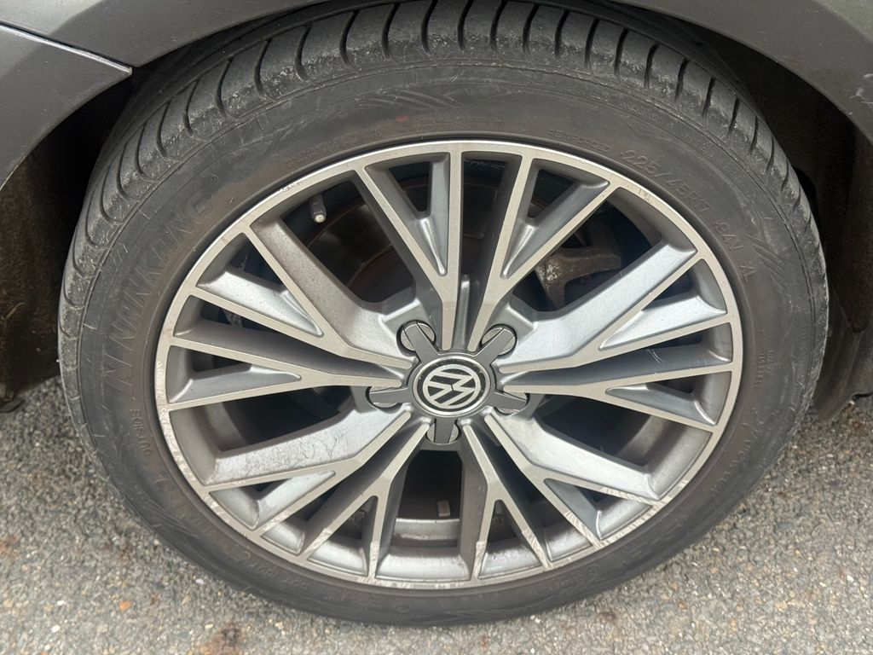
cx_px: 436
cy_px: 328
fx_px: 1211
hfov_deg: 39.7
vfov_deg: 30.3
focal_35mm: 48
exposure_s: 1/236
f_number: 1.78
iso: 80
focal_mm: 6.76
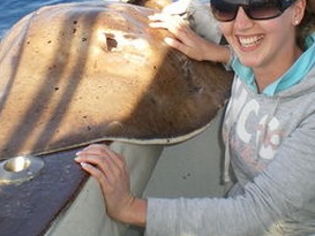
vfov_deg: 17.3
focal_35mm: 83
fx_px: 756
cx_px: 201
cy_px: -12
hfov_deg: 23.5
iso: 50
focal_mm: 6.3
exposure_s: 1/160
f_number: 4.6
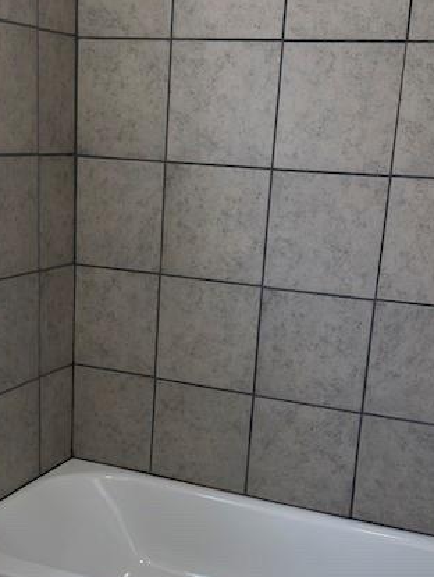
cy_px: 388
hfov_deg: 25.6
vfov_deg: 33.4
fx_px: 951
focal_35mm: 57
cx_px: 161
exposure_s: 1/60
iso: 125
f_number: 1.78
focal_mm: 6.76
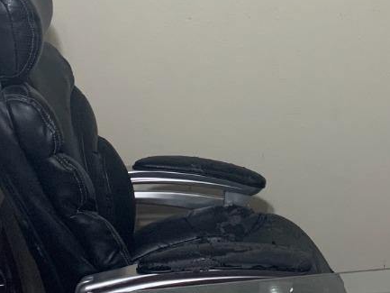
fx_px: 1014
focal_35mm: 90
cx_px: 371
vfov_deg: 16.2
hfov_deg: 21.2
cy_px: 22
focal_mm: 4.25
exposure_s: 1/40
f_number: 1.8
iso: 320
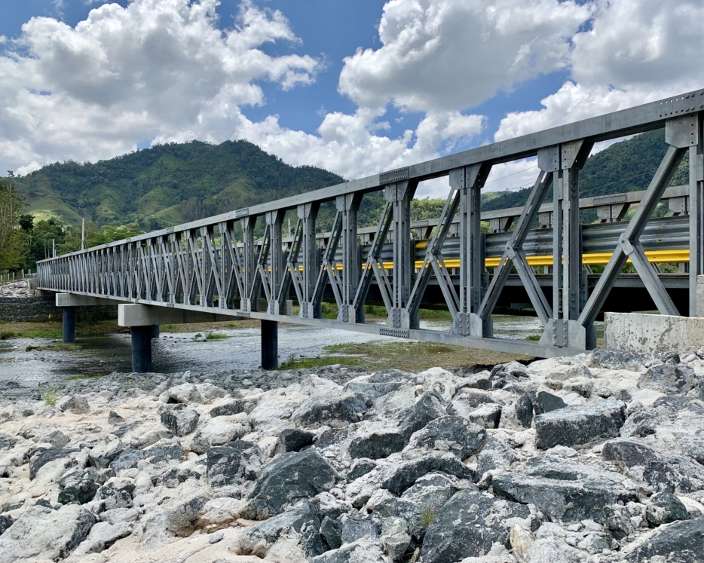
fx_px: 583
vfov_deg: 51.5
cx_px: 370
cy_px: 280
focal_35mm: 28
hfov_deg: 62.2
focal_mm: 4.25
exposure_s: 1/2755
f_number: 1.8
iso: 25
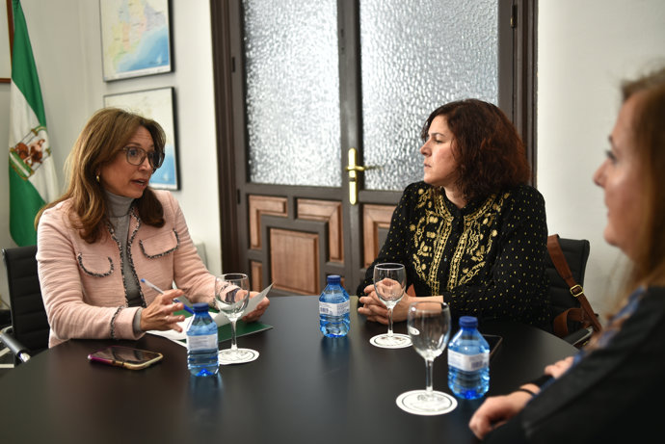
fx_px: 647
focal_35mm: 35
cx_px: 332
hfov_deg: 54.4
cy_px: 222
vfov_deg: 37.9
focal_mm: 35
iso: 160
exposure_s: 1/100
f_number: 2.8
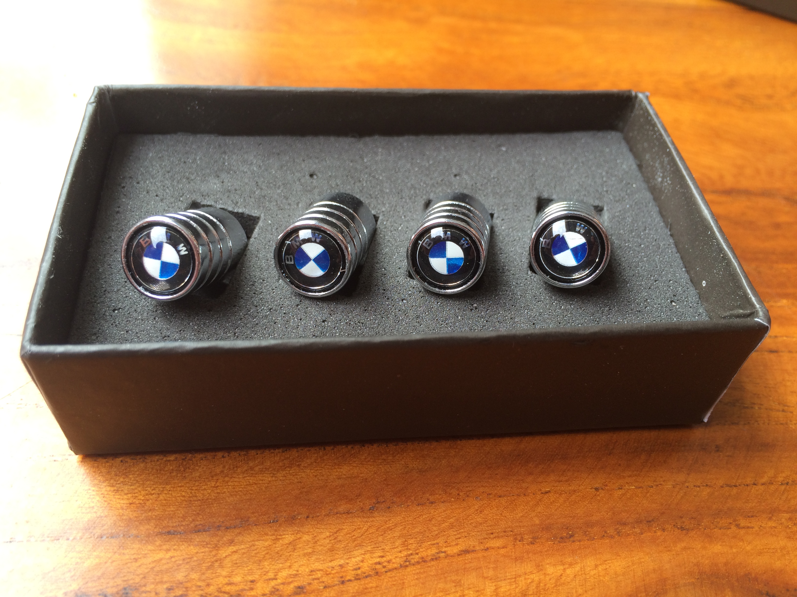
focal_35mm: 29
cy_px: 298
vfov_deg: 48.2
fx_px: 668
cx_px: 398
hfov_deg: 61.7
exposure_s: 1/113
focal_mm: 4.15
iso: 32
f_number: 2.2
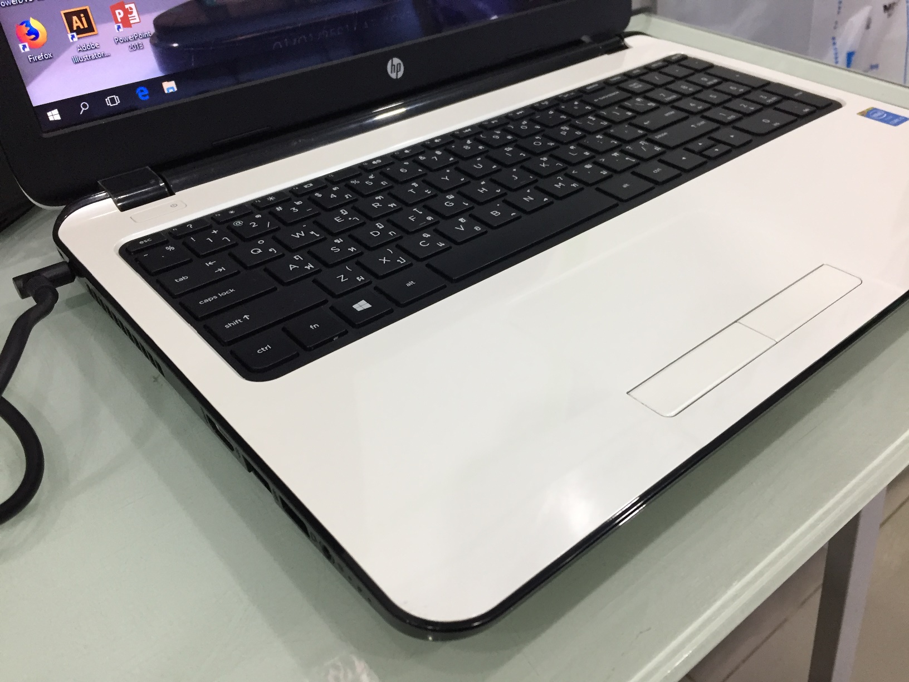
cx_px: 454
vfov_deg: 48.2
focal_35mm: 29
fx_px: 762
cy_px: 341
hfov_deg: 61.7
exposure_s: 1/33
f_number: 2.2
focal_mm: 4.15
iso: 80
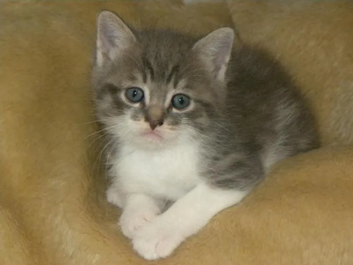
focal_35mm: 117
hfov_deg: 16.8
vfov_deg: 12.7
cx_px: 176
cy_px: 132
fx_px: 1193
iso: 400
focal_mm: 20.8
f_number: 4
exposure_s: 1/30
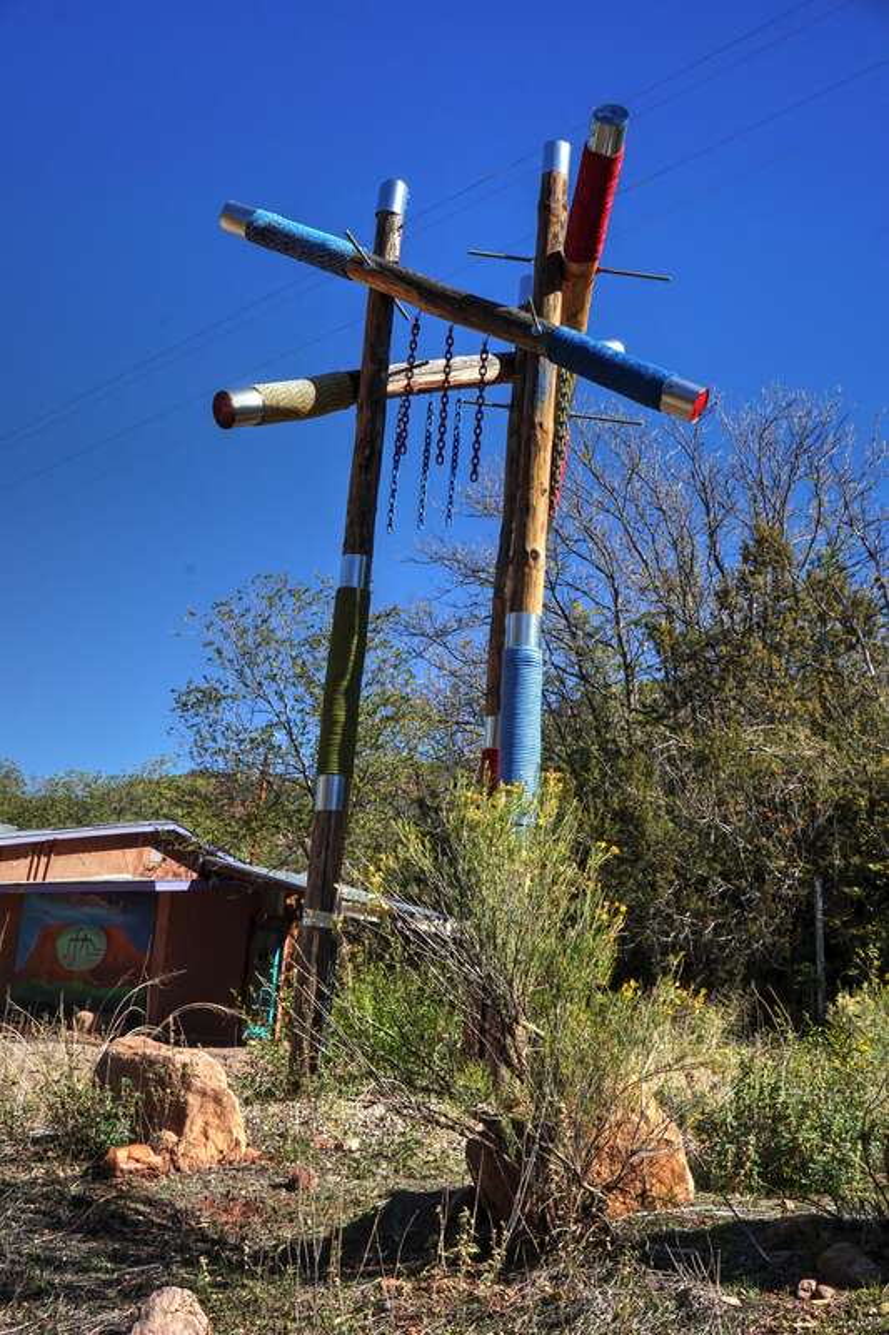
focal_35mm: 46
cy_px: 668
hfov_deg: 28.9
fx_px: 1723
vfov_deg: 42.3
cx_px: 444
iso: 400
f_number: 14
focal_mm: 31
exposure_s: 1/320
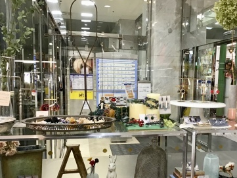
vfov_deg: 34.1
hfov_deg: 44.2
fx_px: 288
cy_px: 115
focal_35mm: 42
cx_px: 156
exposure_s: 1/30
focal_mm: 3.3
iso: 40
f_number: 2.4
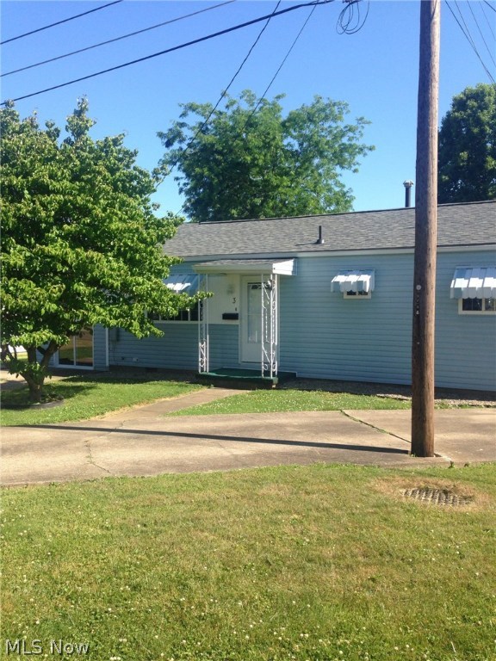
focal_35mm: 33
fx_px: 630
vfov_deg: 55.4
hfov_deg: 42.9
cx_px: 248
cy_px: 330
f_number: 2.4
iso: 50
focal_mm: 4.12
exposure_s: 1/889
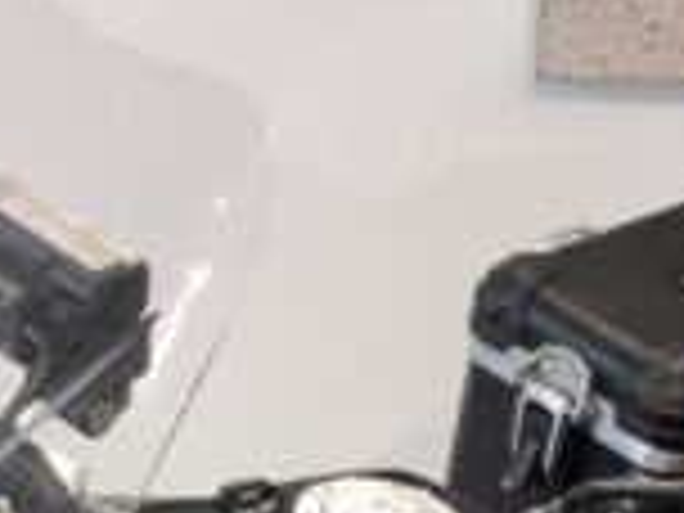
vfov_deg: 6.2
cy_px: 990
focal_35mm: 232
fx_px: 4584
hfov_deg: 8.5
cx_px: 320
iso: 250
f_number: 1.6
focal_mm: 6.57
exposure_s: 1/100
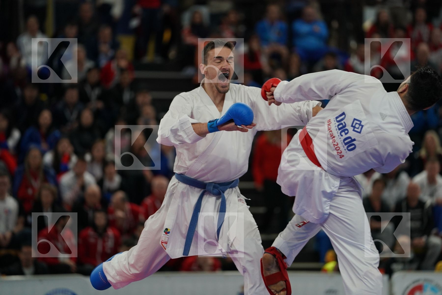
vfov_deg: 6.9
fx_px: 2455
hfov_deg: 10.3
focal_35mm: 200
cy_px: 148
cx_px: 221
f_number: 2.8
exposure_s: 1/1000
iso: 1600
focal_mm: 200
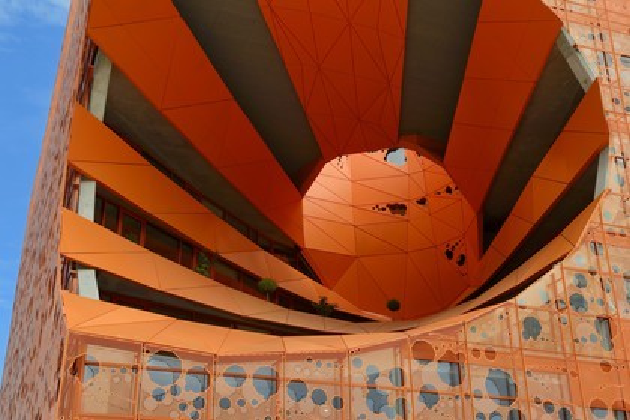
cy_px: 210
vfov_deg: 28.1
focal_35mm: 48
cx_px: 315
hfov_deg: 41.1
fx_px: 840
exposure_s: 1/125
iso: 200
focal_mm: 48
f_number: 13
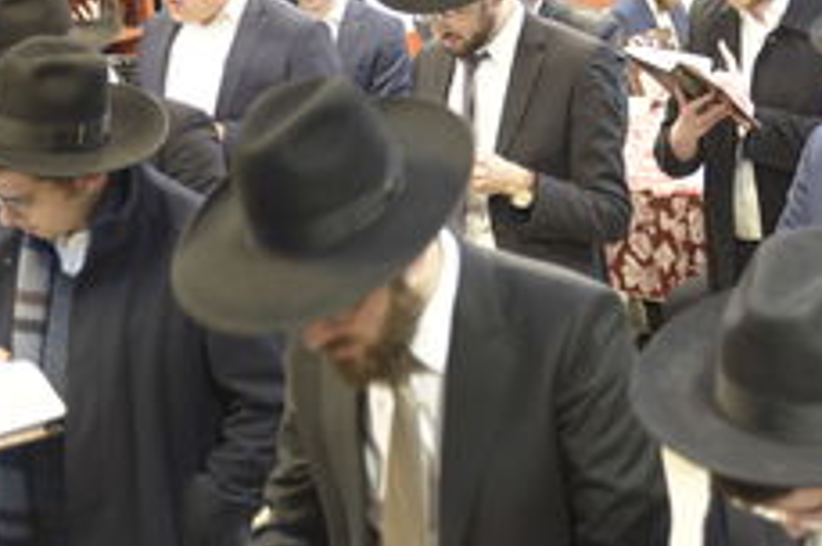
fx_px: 1915
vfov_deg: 16.0
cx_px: 614
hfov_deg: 24.0
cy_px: 75
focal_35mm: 84
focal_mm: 48
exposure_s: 1/50
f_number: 4
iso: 2500
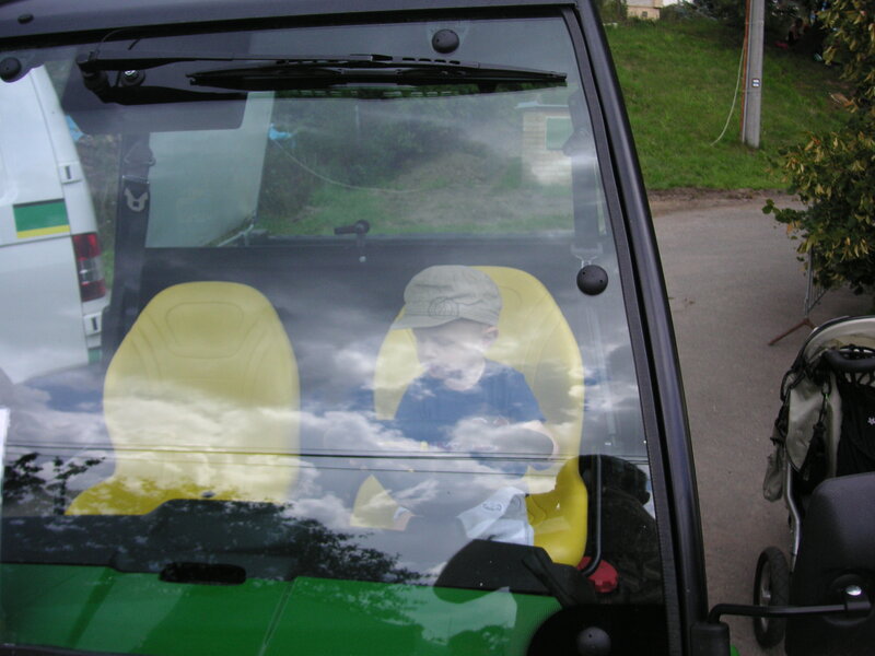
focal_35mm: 37
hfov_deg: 50.1
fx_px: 935
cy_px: 328
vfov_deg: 38.7
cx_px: 438
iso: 50
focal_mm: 6.1
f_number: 2.8
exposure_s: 1/500
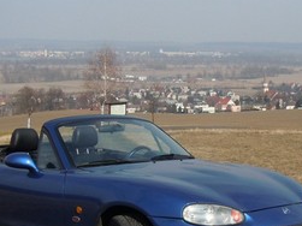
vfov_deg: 18.4
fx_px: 698
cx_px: 220
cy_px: 106
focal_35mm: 80
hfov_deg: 24.2
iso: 100
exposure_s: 1/320
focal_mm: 6.2
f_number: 7.2
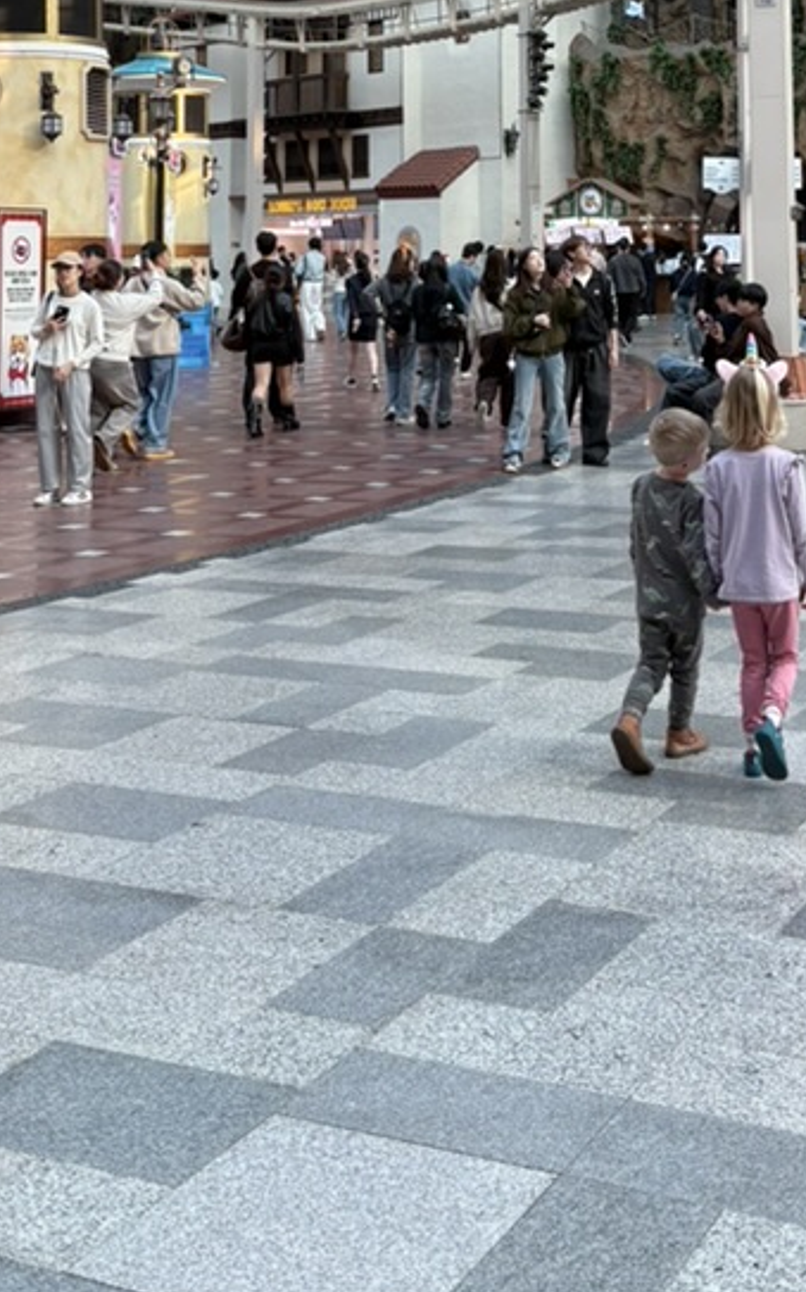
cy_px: 102
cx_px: 571
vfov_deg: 36.2
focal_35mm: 52
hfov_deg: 24.7
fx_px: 1829
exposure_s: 1/120
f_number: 1.6
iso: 50
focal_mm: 5.96
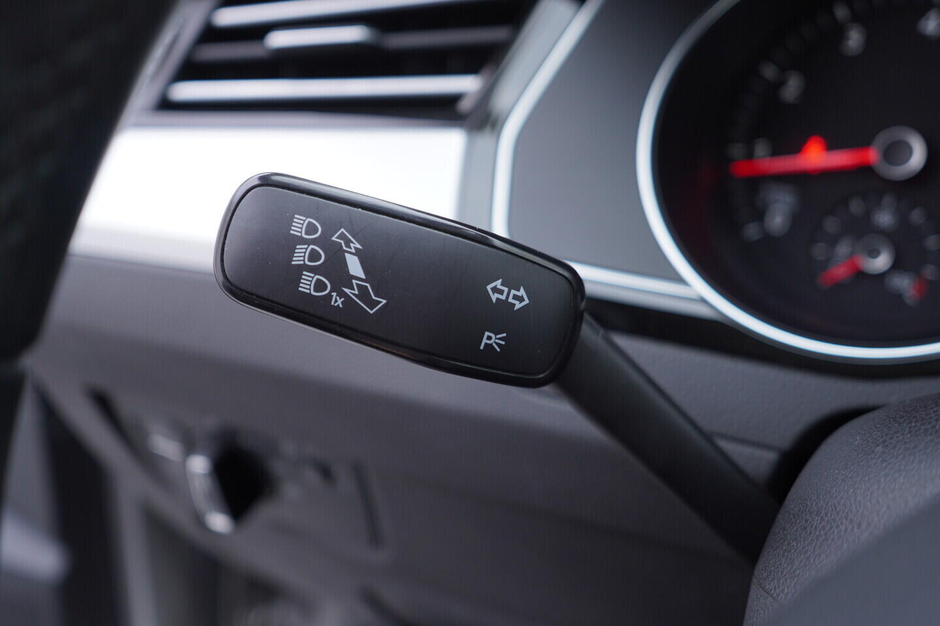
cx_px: 470
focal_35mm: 36
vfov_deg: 36.9
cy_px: 313
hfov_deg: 53.1
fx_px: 940
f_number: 2.8
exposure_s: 1/40
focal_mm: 24
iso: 125
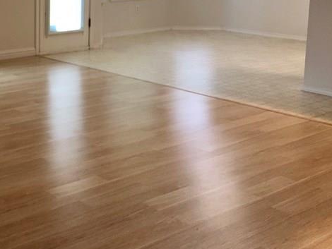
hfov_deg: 30.1
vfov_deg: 23.7
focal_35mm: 61
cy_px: 51
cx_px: 22
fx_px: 585
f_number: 1.8
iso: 40
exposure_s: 1/15
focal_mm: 4
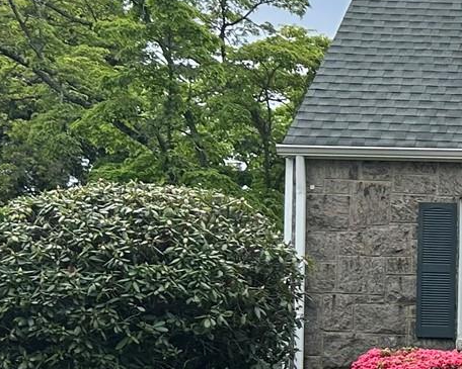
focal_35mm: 114
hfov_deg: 14.9
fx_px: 1559
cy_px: 361
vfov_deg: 13.4
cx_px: 811
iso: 50
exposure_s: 1/1669
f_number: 1.5
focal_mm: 5.7
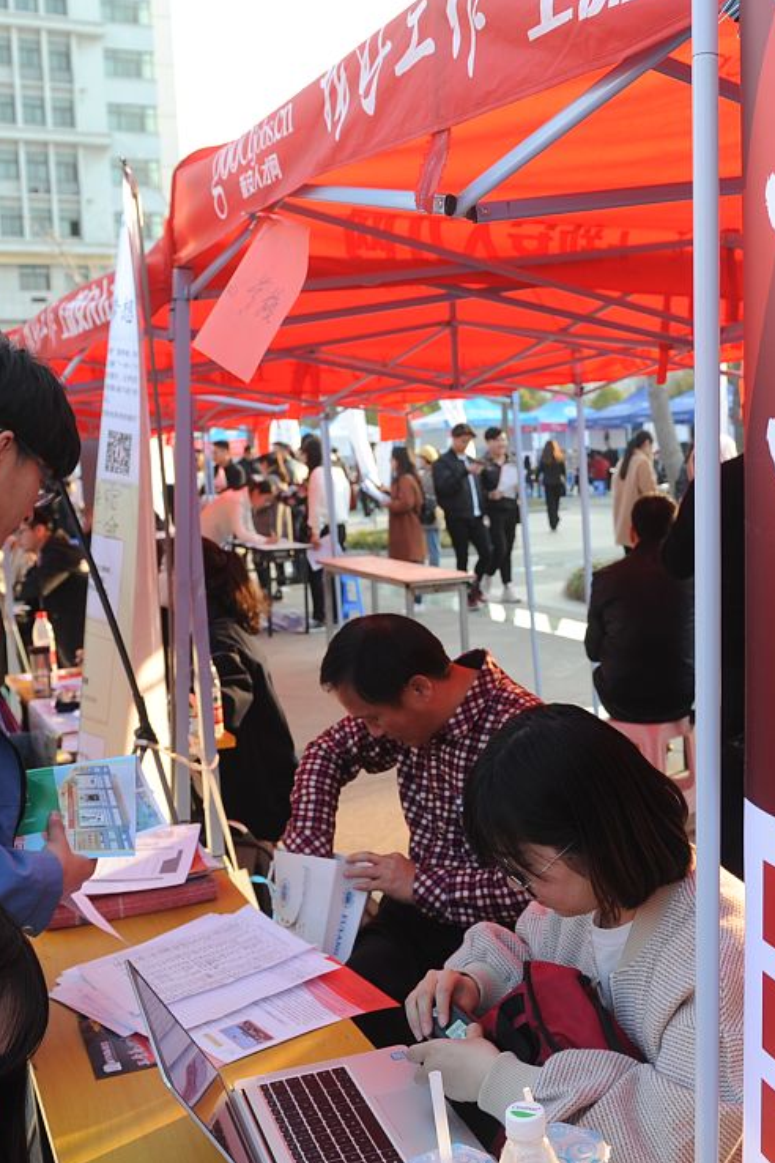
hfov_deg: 34.0
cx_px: 504
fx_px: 1259
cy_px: 617
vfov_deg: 49.5
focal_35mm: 39
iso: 200
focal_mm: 24
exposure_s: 1/125
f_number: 5.6
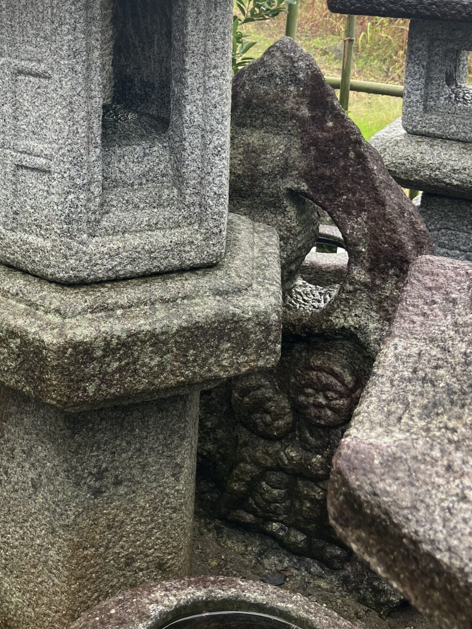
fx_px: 891
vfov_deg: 37.3
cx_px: 94
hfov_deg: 29.0
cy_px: 110
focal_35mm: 49
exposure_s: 1/237
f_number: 1.8
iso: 32
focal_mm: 3.99
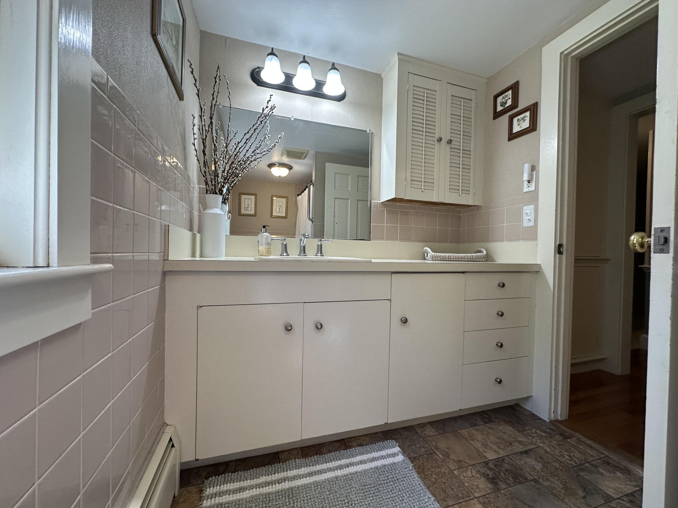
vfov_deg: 85.7
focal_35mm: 14
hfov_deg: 102.1
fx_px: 274
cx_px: 339
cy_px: 254
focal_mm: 2.22
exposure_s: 1/120
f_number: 2.2
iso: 160
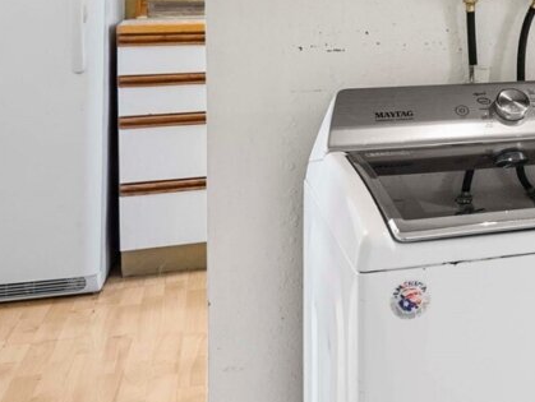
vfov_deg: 23.4
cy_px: 38
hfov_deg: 26.6
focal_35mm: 61
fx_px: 944
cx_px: 702
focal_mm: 19
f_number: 7.1
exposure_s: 1/3
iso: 1000
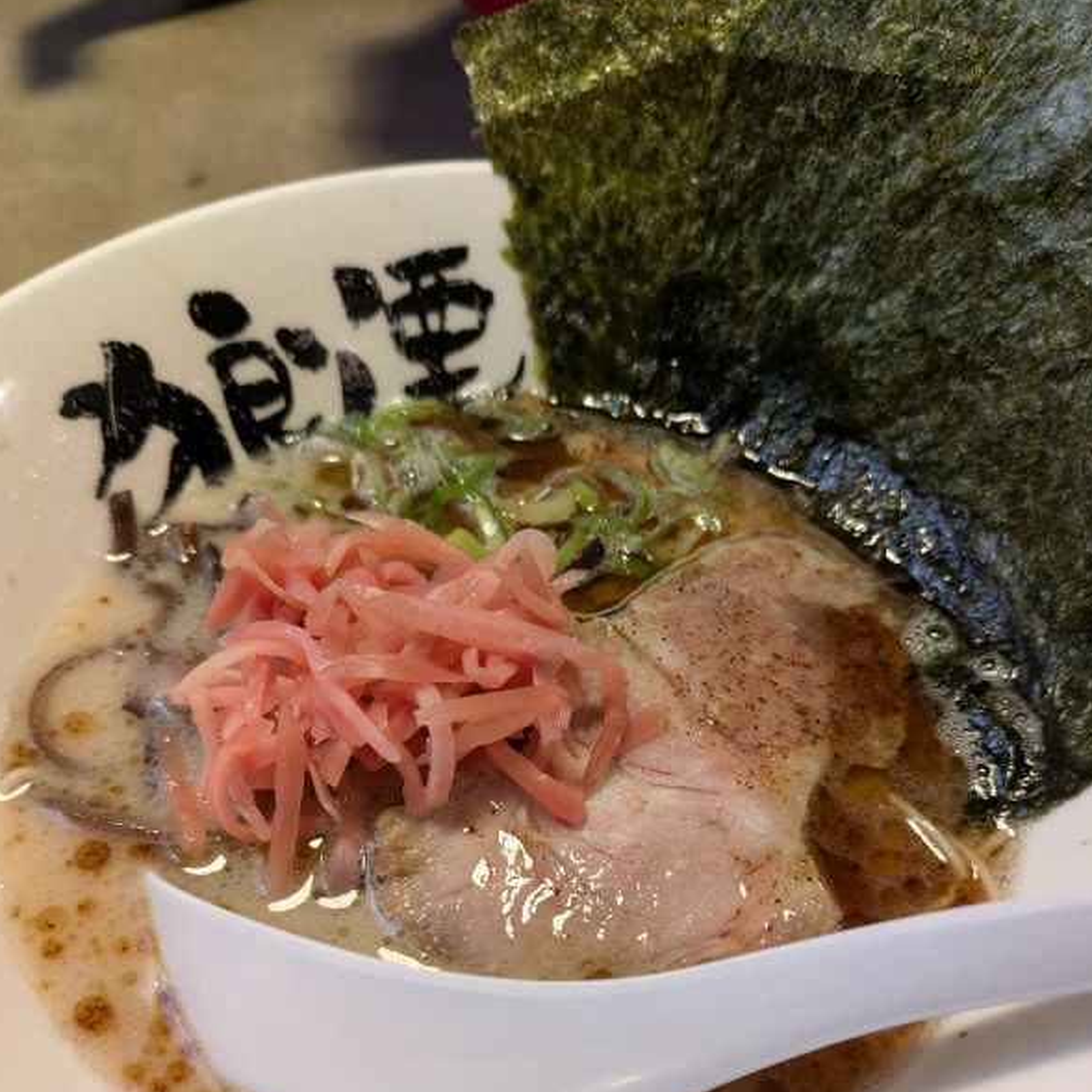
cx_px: 545
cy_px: 726
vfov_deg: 53.0
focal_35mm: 30
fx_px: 1071
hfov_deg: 54.0
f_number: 1.89
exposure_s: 1/33.3
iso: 243
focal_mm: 5.43
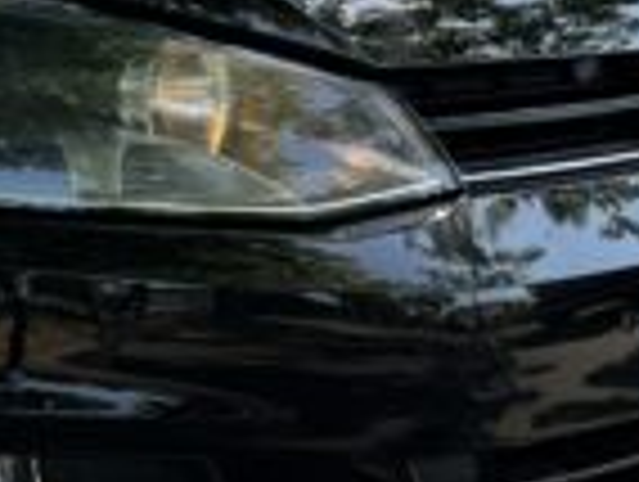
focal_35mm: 146
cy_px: 81
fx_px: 2700
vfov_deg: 10.2
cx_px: -369
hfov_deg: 12.7
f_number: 1.5
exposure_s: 1/957
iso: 50
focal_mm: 5.7
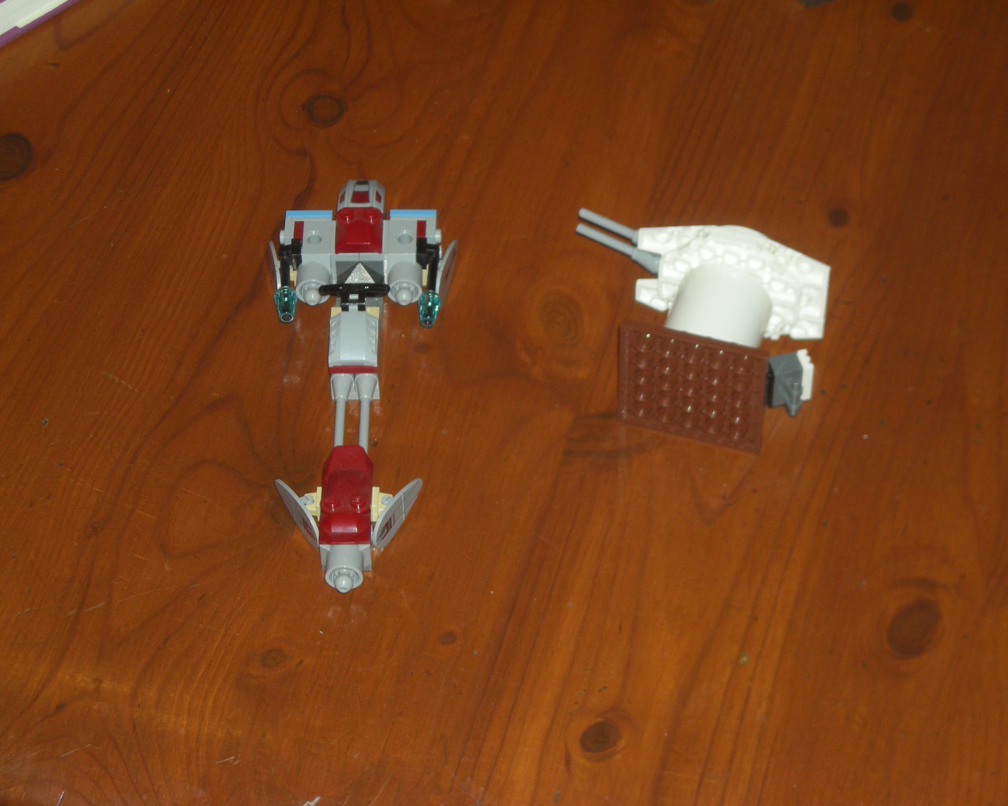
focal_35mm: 110
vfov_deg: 14.0
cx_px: 528
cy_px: 401
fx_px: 3282
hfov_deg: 17.5
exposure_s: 1/60
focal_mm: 17.1
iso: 100
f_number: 4.7
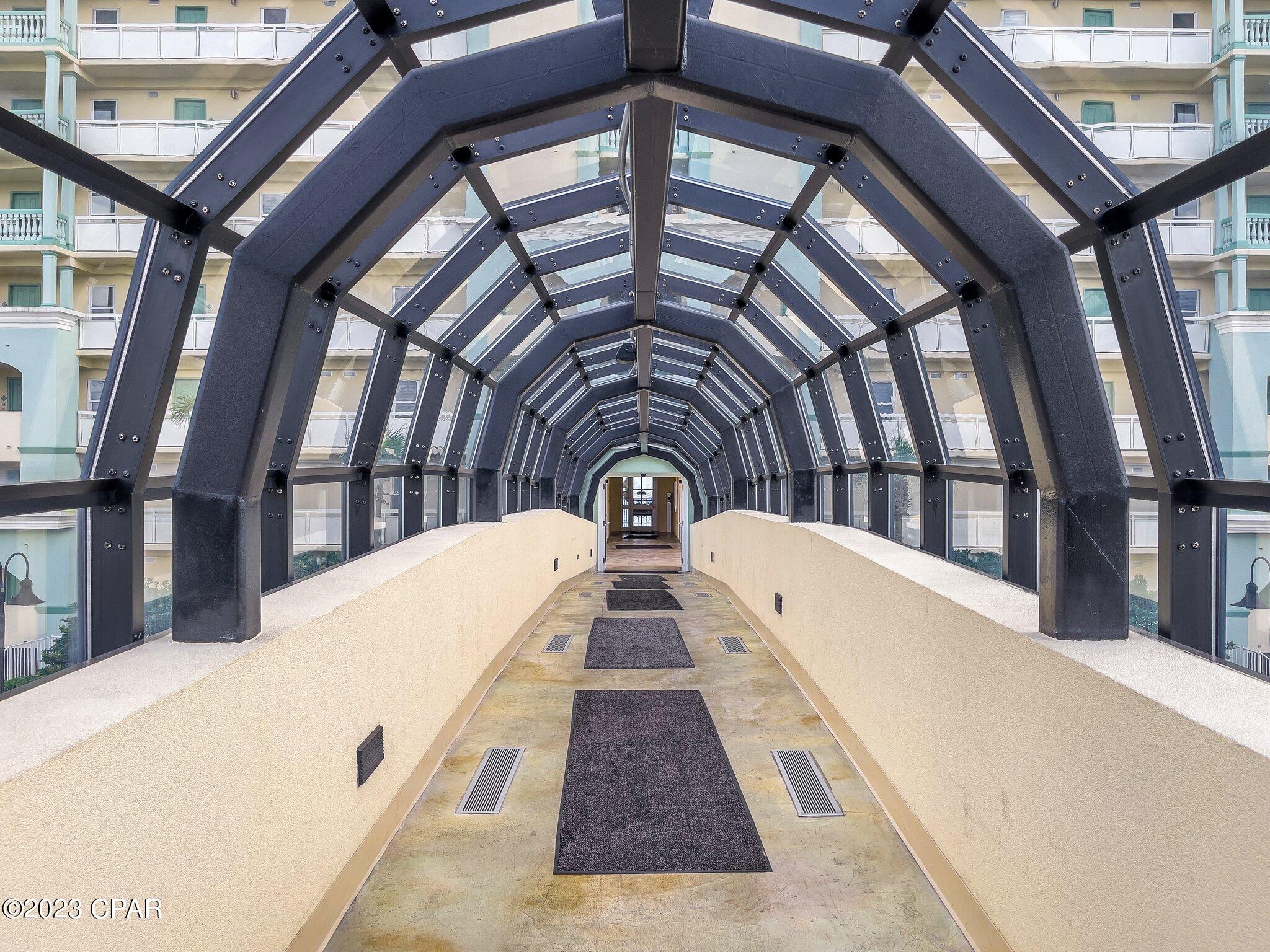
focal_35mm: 26
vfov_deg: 53.1
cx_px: 635
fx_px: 954
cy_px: 476
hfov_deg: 67.3
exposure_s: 1/210
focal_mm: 5.1
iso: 32
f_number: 1.6
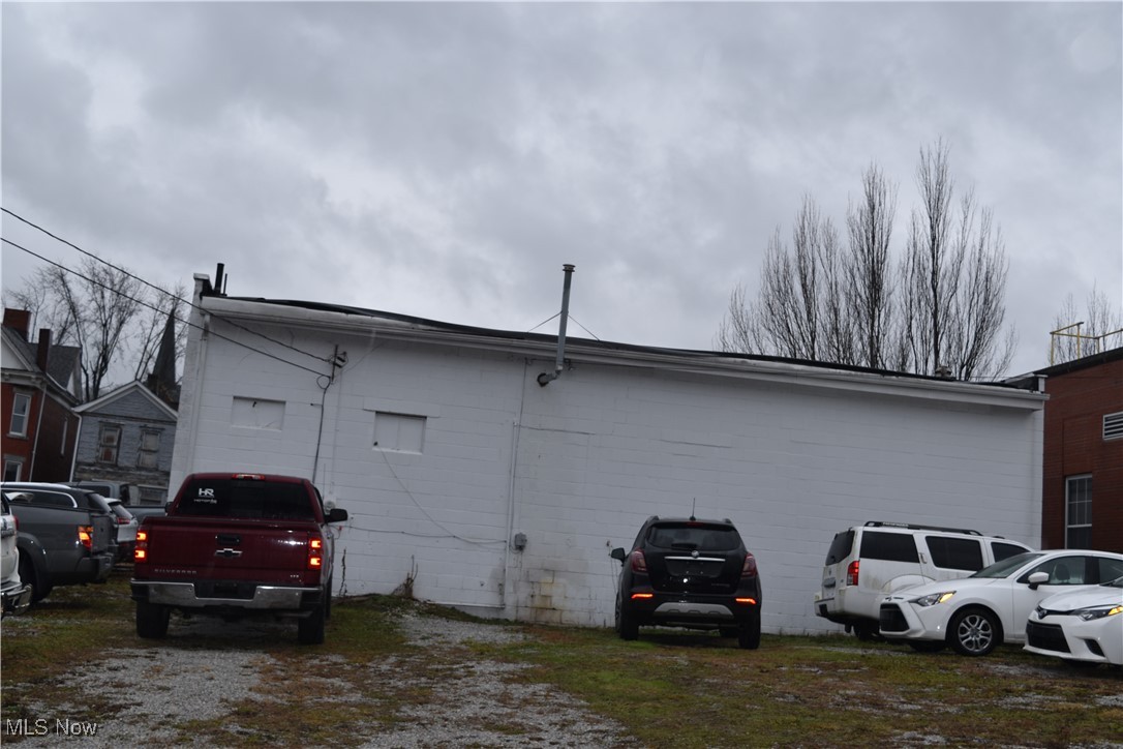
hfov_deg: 46.4
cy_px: 374
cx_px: 562
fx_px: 1310
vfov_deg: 31.9
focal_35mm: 42
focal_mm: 28
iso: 100
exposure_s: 1/160
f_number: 6.3
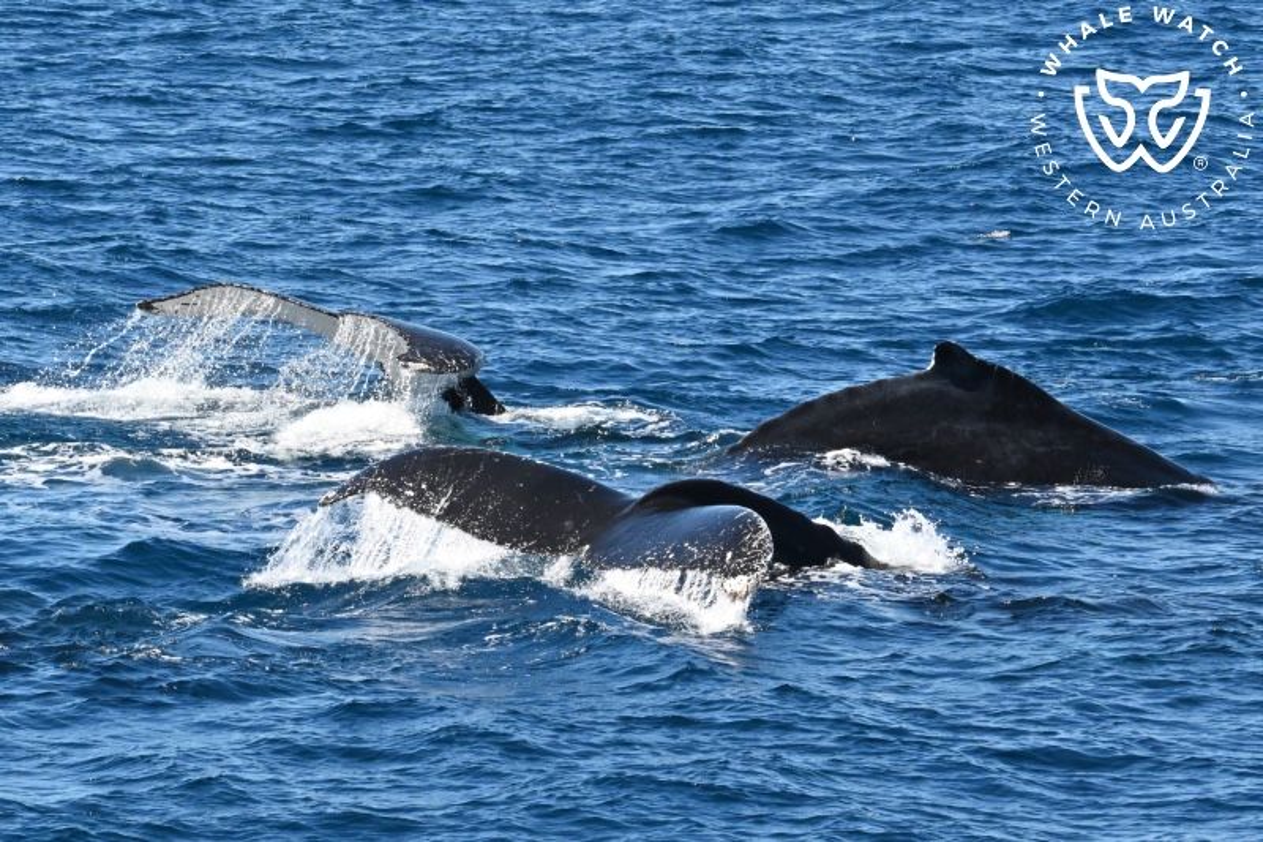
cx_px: 632
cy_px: 421
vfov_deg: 7.6
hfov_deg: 11.4
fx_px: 6313
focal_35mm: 180
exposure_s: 1/1600
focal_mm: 180
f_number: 16
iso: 3200
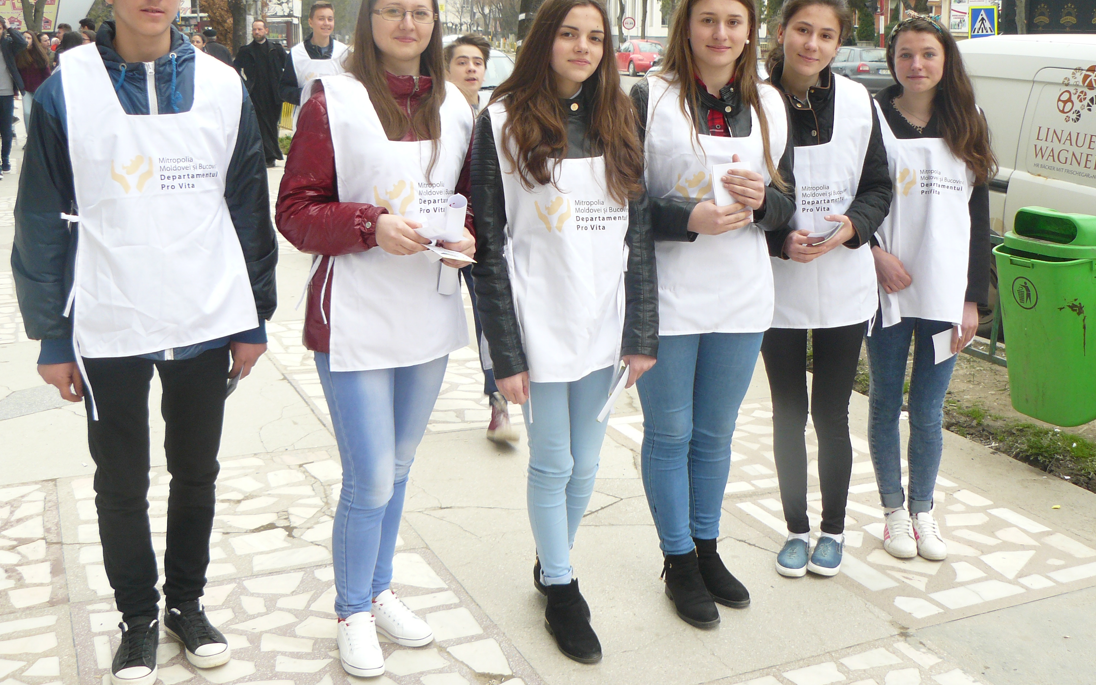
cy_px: 277
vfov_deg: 32.7
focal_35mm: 39
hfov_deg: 50.4
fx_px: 1165
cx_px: 558
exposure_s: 1/100
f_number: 3.2
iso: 100
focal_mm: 6
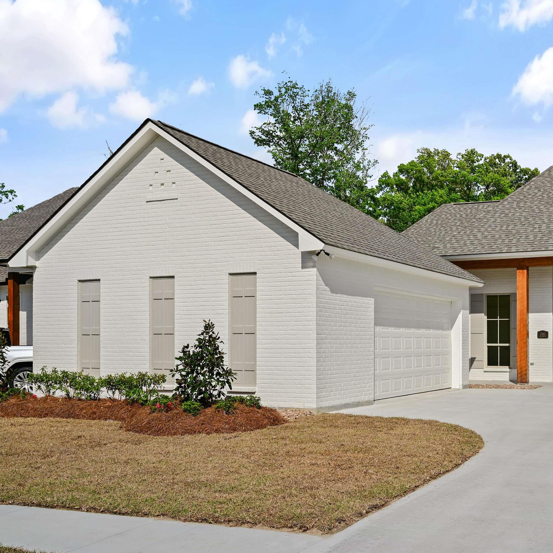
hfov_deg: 41.5
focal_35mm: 39
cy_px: 277
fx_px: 705
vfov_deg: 42.8
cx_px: 419
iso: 200
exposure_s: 1/1000
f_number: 10
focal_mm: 30
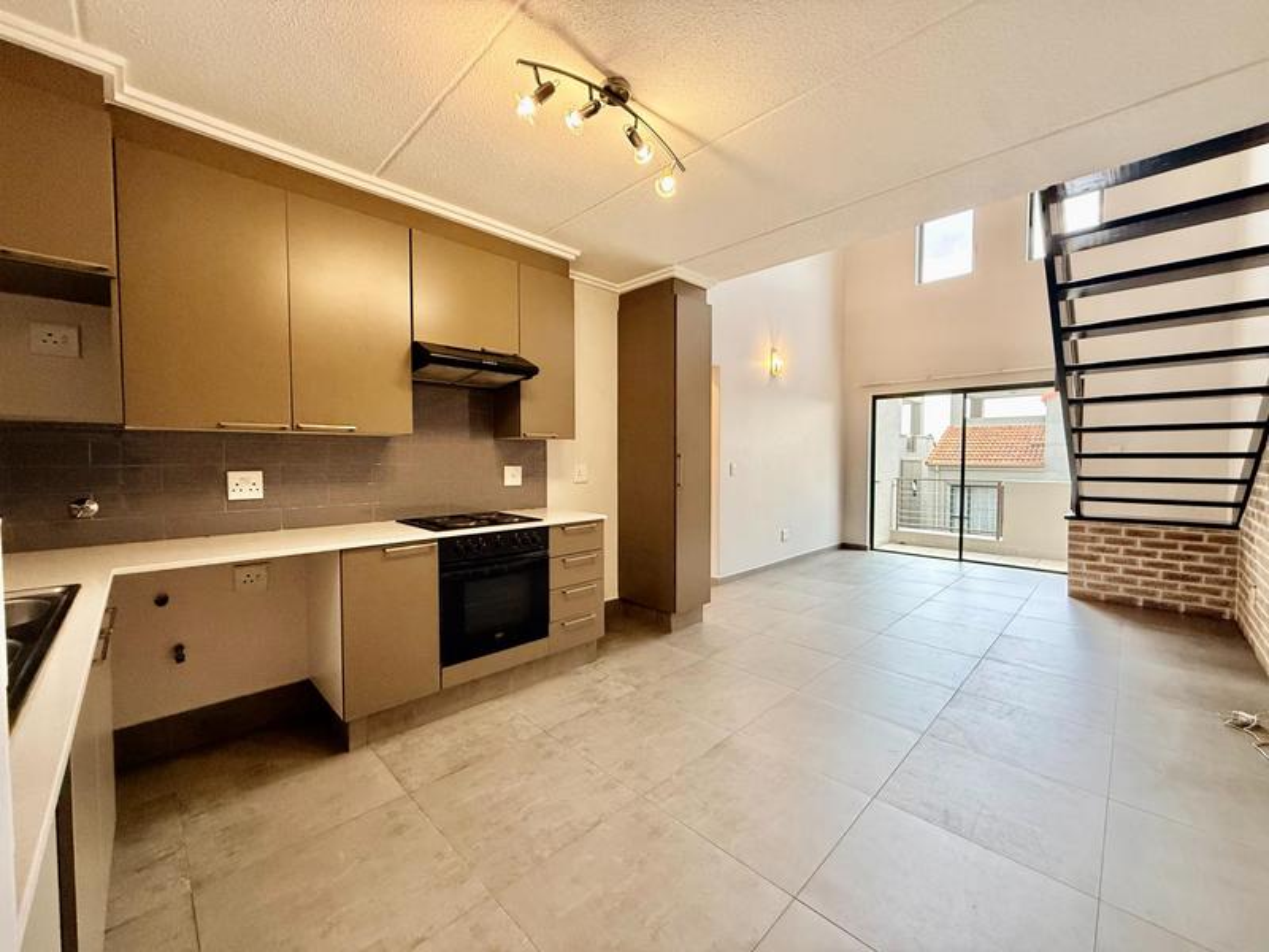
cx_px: 634
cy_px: 476
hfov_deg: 102.1
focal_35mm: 14
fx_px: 513
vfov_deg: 85.7
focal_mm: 2.22
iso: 320
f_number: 2.2
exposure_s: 1/99
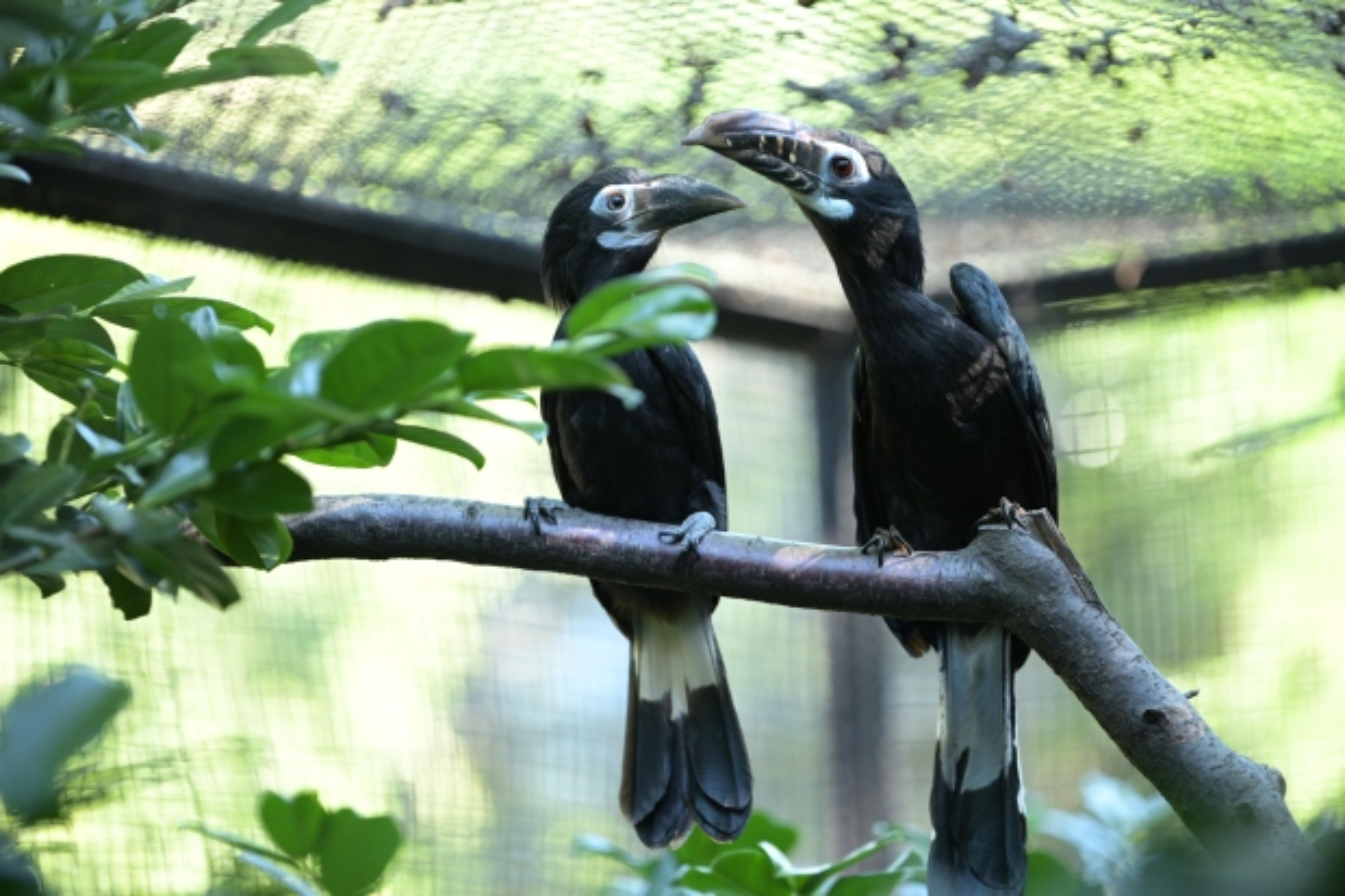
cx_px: 672
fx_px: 5229
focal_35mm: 140
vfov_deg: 9.8
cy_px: 448
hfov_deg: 14.7
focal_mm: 140
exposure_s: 1/250
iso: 1250
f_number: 2.8
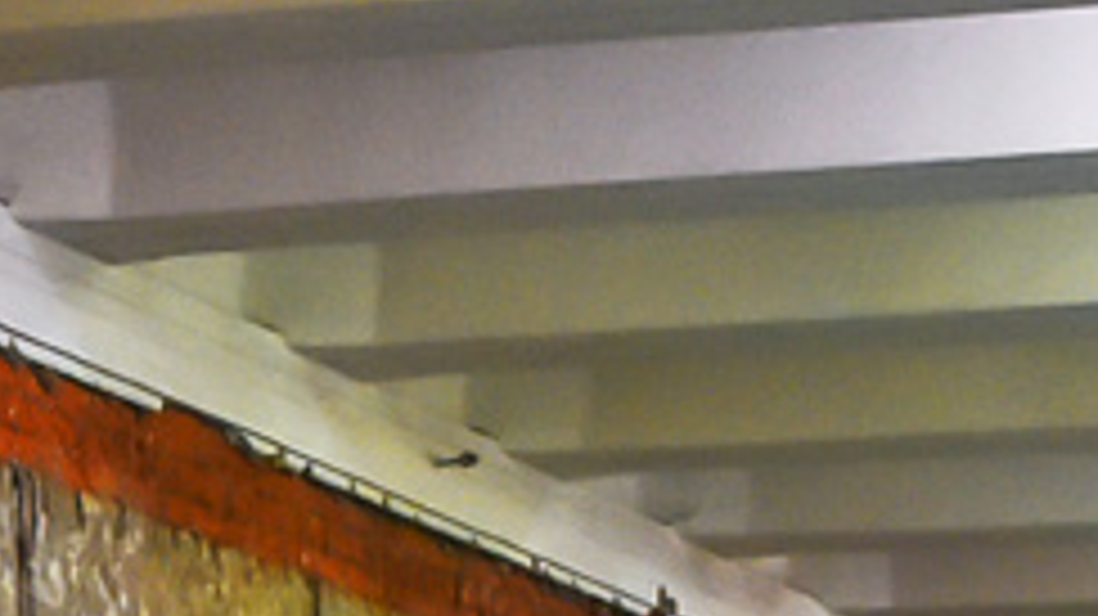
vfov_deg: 6.8
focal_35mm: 170
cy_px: 1416
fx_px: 4947
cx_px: 104
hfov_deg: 12.6
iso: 2000
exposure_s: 1/250
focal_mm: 22
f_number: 3.5
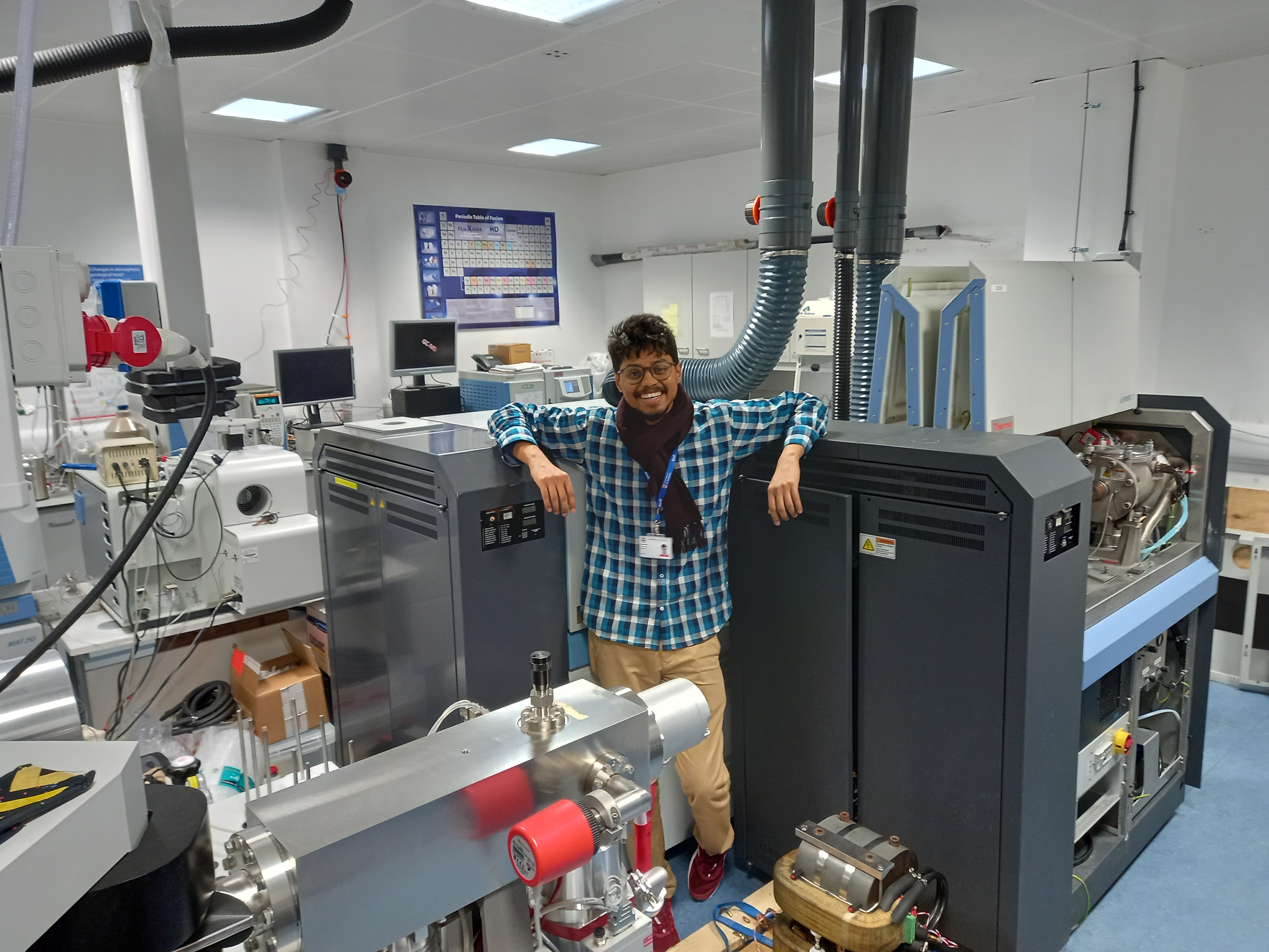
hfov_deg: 69.4
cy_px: 476
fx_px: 916
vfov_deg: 54.9
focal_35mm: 25
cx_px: 634
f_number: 2
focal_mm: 4.6
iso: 160
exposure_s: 1/29
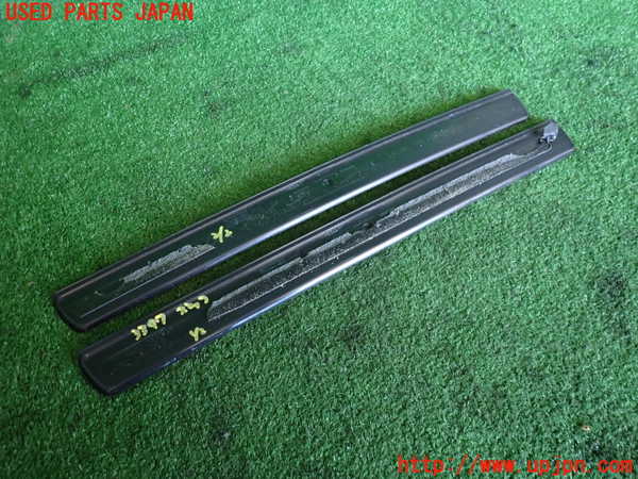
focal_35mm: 25
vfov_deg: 54.9
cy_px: 240
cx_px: 319
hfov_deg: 69.4
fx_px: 461
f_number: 2
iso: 200
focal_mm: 4.5
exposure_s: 1/30
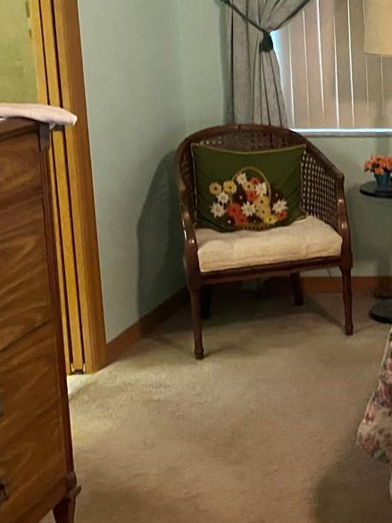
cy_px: 141
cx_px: 663
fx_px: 1073
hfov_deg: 17.5
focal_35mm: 71
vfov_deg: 27.1
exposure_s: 1/40
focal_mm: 4.25
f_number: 1.8
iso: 400
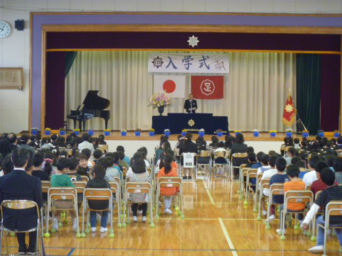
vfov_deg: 20.7
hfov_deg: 27.4
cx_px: 171
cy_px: 128
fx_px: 701
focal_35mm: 71
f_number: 4
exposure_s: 1/30
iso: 400
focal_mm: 12.6
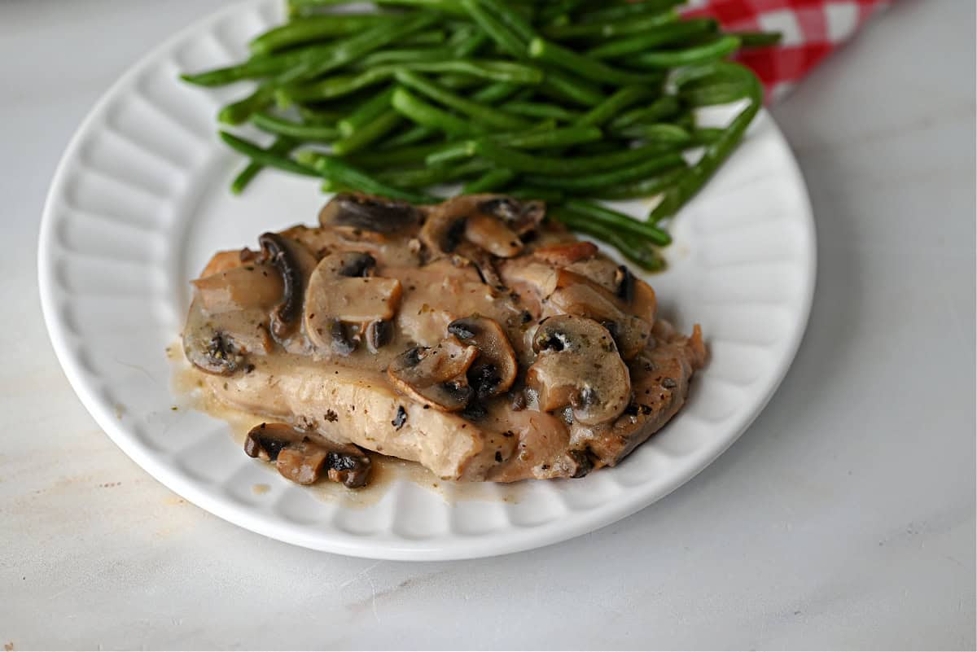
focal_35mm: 105
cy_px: 326
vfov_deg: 13.1
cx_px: 488
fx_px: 2850
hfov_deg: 19.4
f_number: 4
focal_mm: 105
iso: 280
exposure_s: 1/250
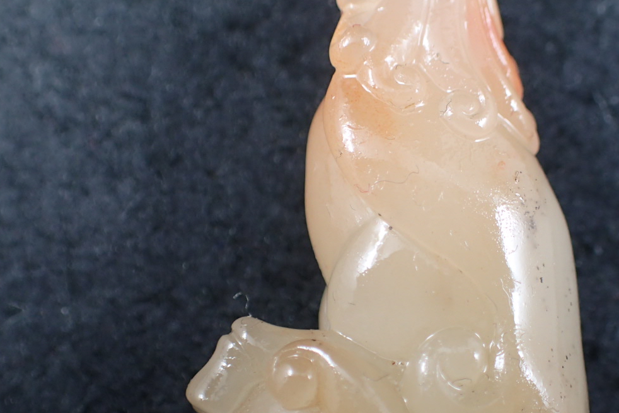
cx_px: 385
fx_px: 1049
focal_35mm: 61
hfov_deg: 32.7
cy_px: 260
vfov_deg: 22.2
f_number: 2.3
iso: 125
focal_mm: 5.5
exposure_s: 1/125
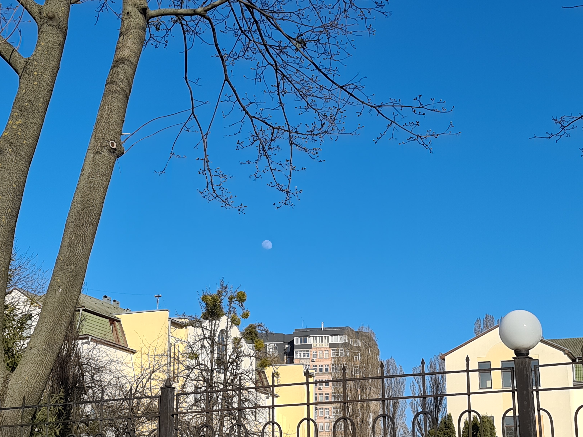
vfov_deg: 45.4
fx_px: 522
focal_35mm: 31
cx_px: 253
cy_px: 233
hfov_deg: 58.2
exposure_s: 1/1245
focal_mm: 7
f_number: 1.8
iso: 50
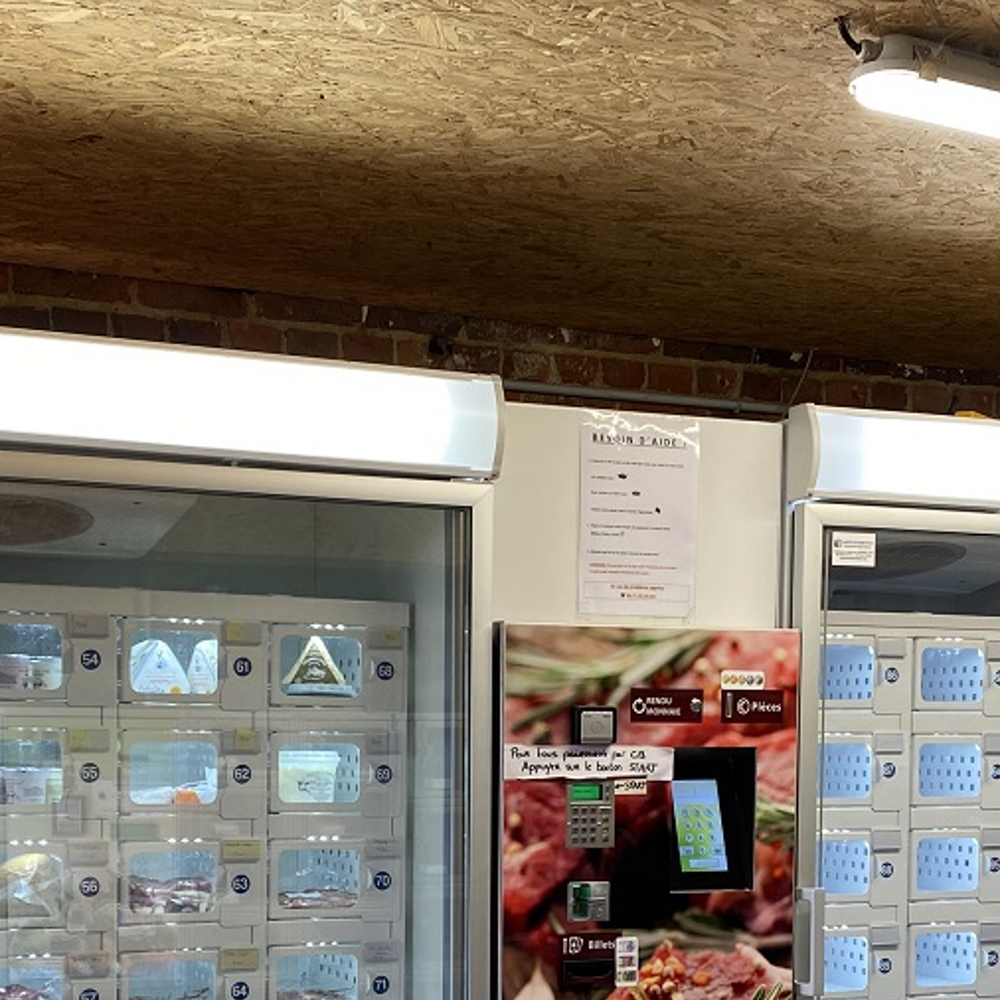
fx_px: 1798
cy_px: 846
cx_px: 490
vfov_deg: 30.1
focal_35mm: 55
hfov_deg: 31.1
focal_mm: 4.25
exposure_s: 1/100
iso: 64
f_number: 1.8
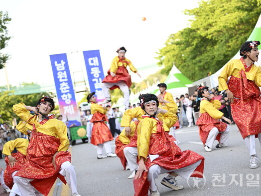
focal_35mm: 77
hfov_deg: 25.3
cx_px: 134
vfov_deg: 19.1
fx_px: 581
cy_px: 97
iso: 200
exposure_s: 1/200
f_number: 2.8
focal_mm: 70
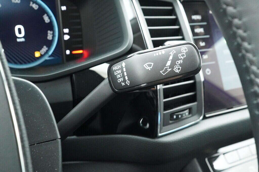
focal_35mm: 36
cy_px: 86
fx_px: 259
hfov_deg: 53.2
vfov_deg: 36.8
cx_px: 130
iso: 6400
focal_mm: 24
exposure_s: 1/80
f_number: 5.6
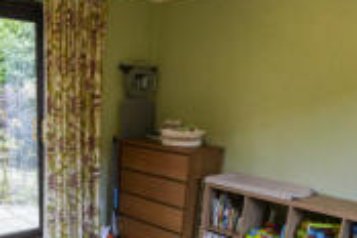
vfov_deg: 29.2
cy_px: 235
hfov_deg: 44.5
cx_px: 109
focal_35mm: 43
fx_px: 427
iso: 1600
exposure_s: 1/160
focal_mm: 10.5
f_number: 4
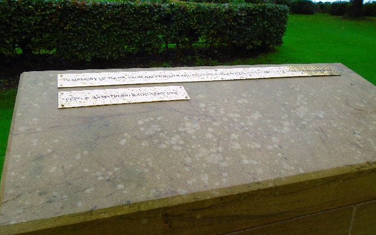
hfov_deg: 66.5
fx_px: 287
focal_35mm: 28
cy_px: 123
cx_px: 186
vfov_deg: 44.5
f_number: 3.2
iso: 100
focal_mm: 4.6
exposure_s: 1/320
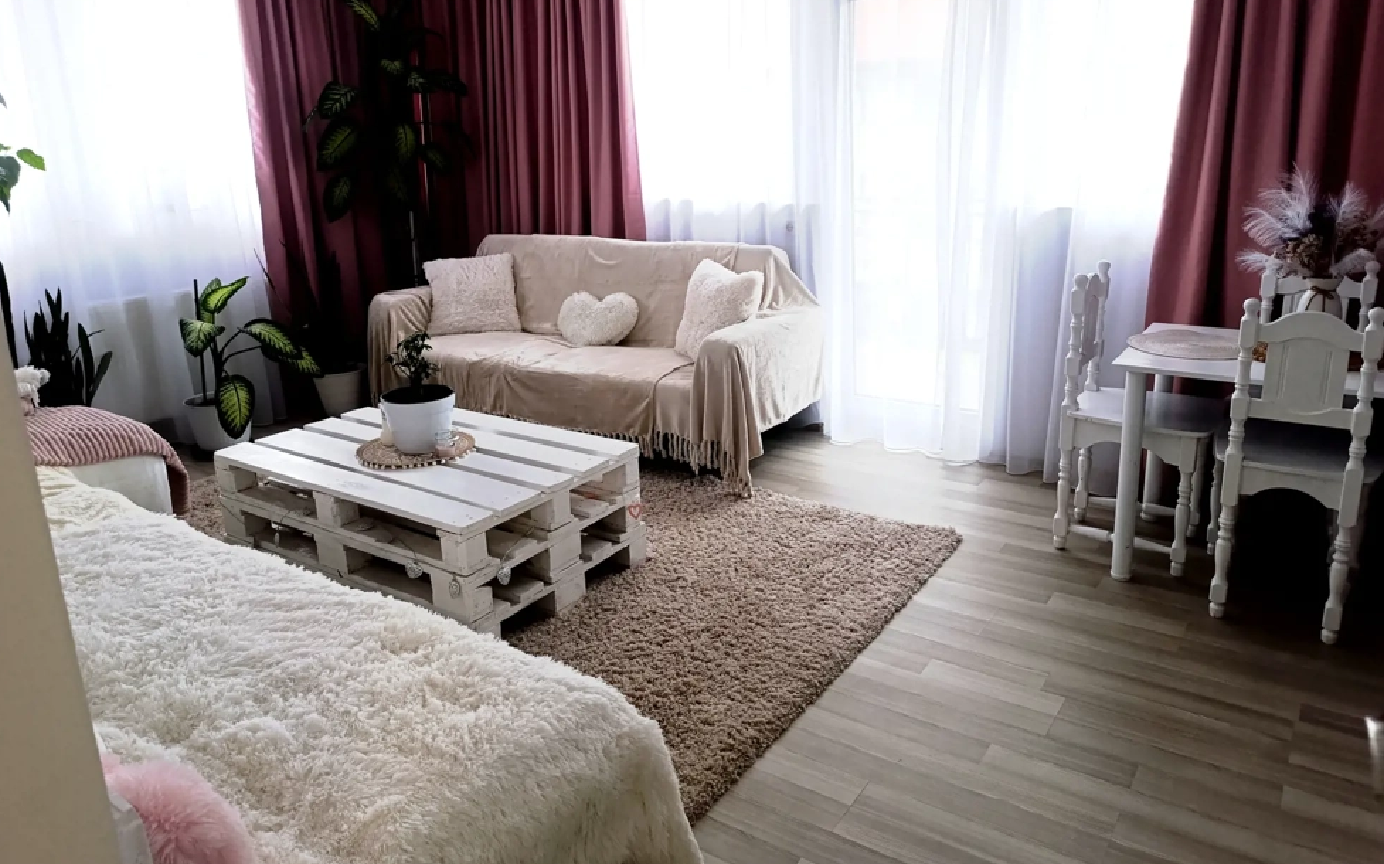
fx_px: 943
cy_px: 387
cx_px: 701
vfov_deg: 49.2
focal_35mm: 25
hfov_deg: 72.6
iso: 800
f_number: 1.6
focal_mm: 6.14
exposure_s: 1/100
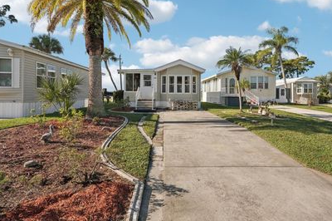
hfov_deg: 84.0
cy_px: 93
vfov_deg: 61.5
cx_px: 173
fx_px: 184
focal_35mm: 20
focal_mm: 16
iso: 400
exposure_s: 1/1000
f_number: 8
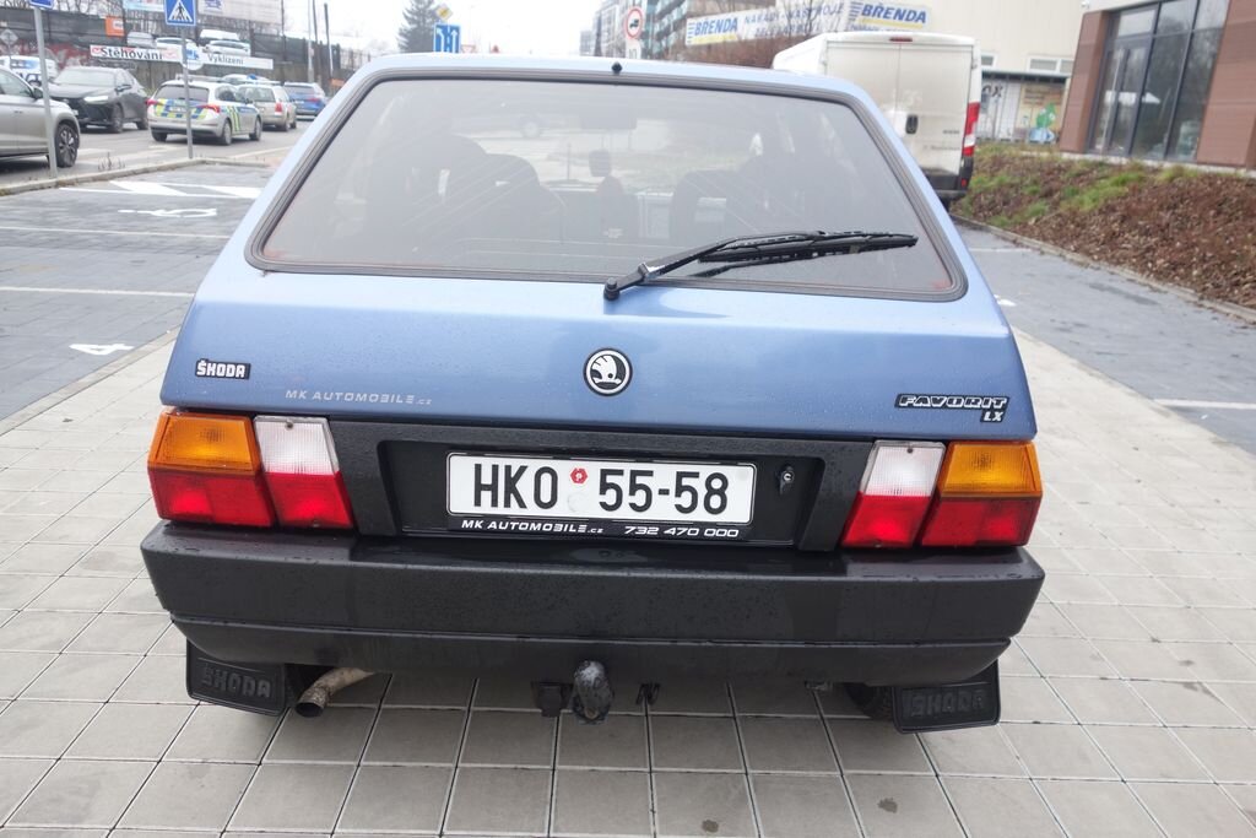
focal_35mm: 28
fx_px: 977
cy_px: 419
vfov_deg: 46.4
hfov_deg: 65.5
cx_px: 628
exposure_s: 1/100
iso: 125
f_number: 3.2
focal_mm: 10.4
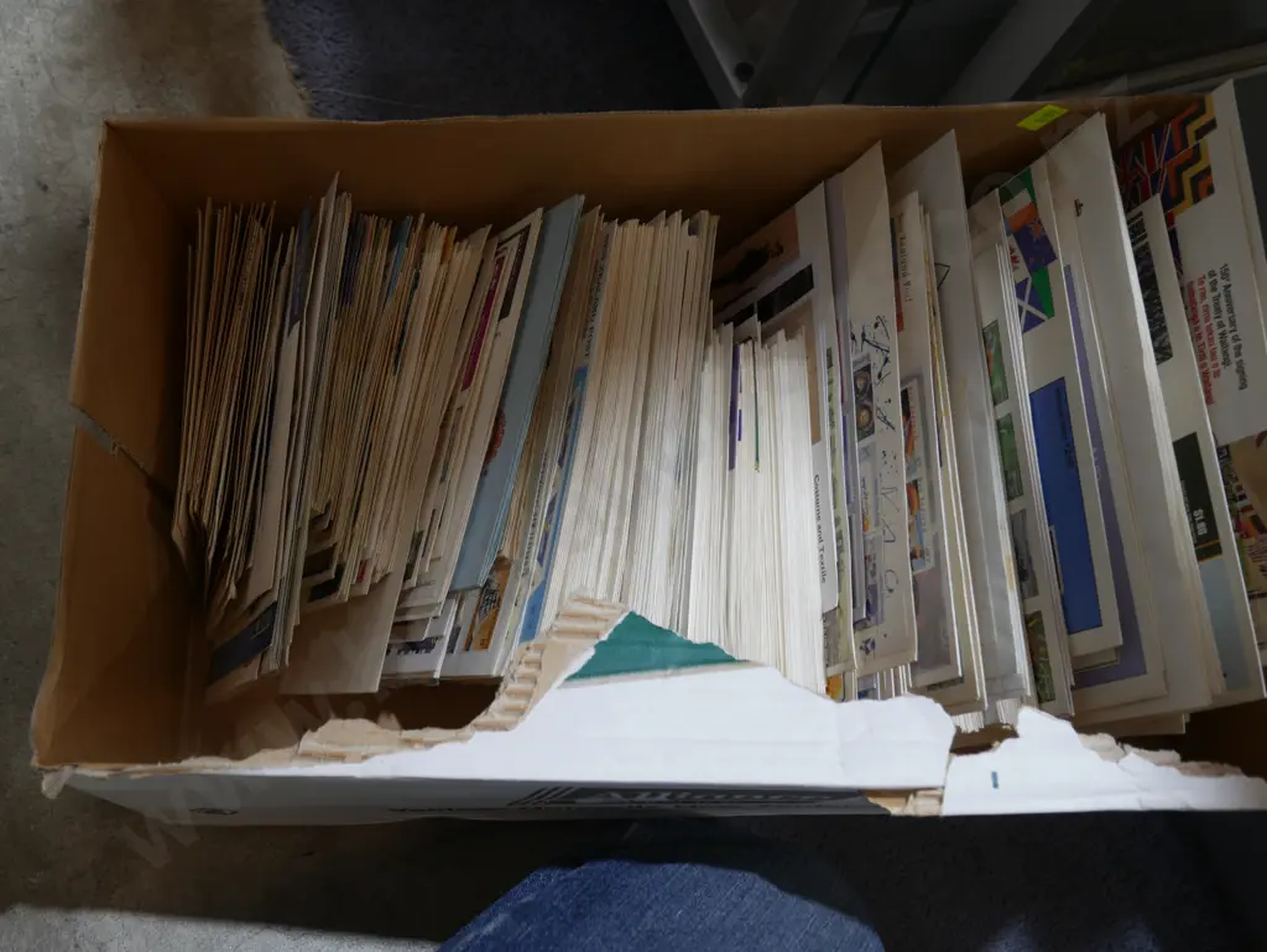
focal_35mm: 36
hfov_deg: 51.3
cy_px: 476
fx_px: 1318
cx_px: 634
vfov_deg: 39.7
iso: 250
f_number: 4
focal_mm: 18
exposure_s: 1/60
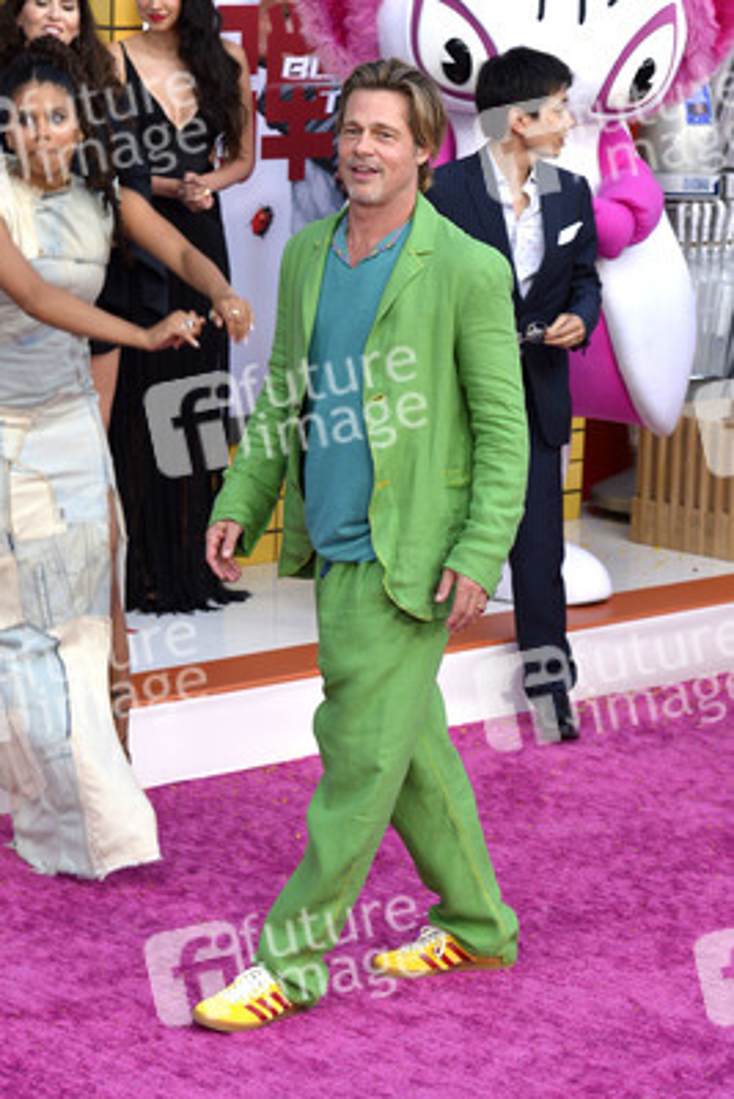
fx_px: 2383
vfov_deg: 26.0
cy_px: 550
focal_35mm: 78
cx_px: 367
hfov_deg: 17.5
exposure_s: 1/250
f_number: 6.3
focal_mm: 78
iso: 1250
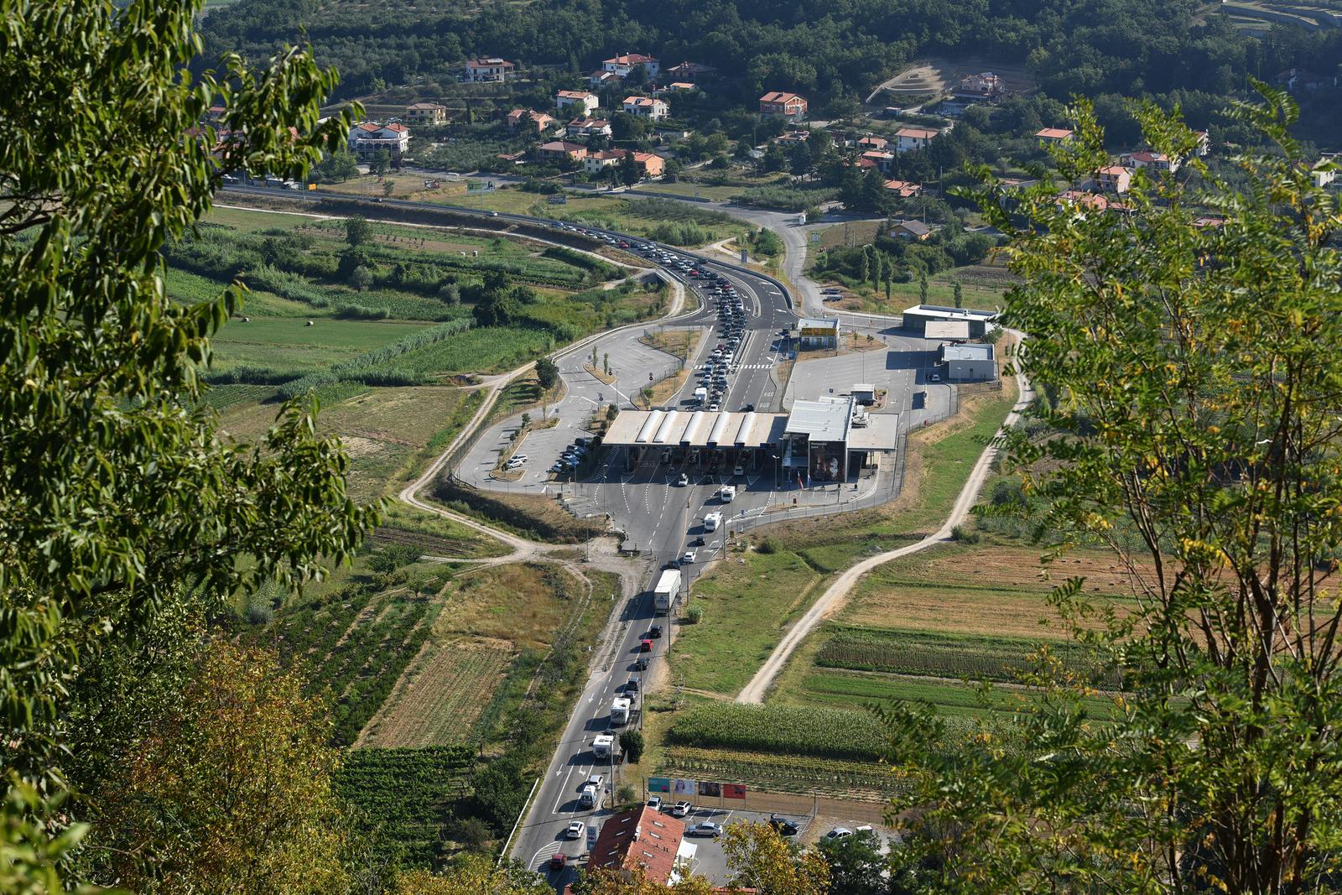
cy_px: 448
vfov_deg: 19.5
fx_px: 2609
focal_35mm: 70
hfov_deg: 28.8
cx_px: 671
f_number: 9
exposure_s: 1/400
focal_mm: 70
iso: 250
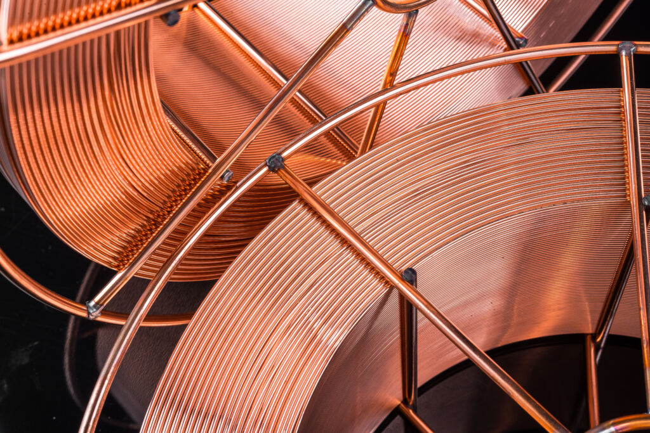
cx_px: 325
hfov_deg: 33.4
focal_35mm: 60
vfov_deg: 22.6
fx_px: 1083
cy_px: 216
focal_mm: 60
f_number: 20
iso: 200
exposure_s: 1/160
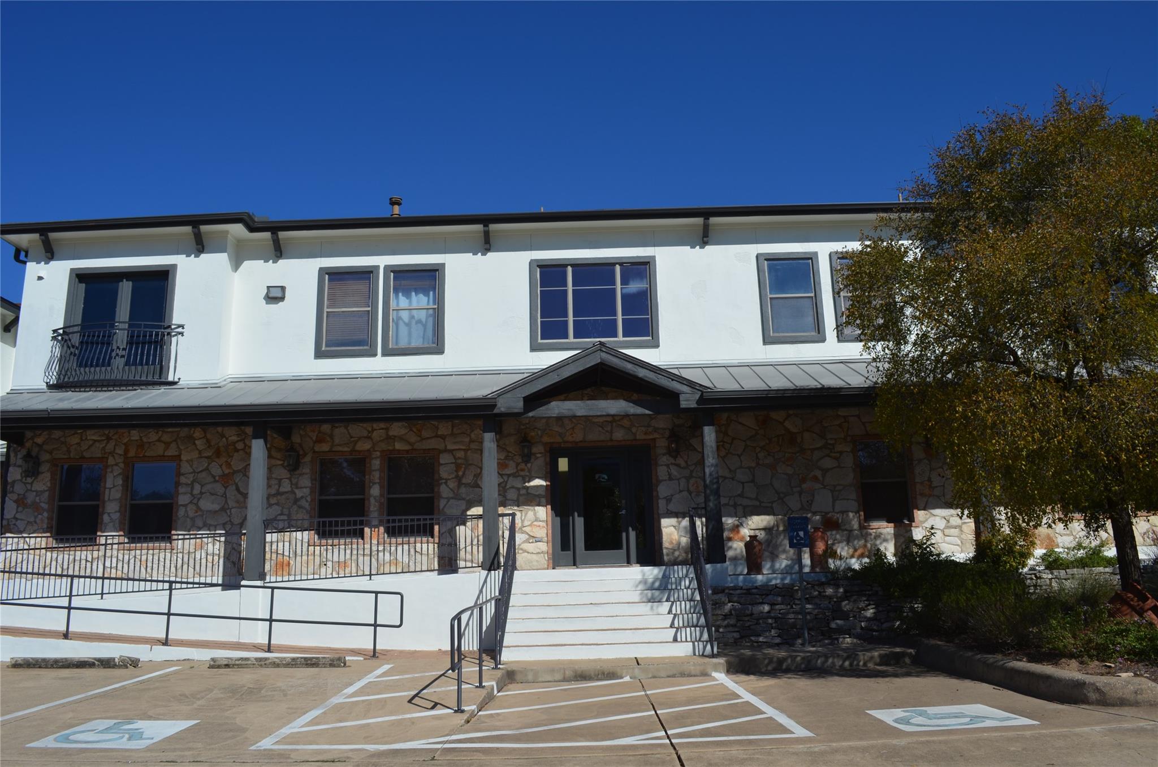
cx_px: 579
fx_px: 867
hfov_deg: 67.5
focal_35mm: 27
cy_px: 384
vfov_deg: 47.7
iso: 100
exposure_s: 1/320
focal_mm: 18
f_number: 9
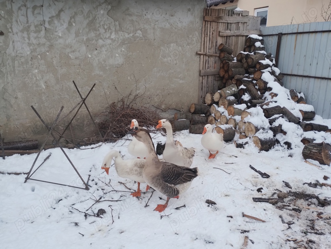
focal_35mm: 28
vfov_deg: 49.9
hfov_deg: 63.4
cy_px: 124
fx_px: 268
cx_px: 166
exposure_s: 1/100
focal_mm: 4.27
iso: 151
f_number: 1.8
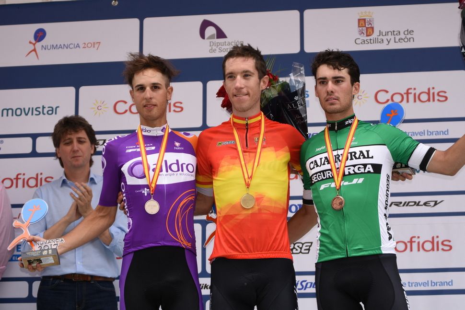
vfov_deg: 13.0
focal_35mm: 105
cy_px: 155
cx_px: 232
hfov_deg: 19.5
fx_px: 1356
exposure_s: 1/250
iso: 100
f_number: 4
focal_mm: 70
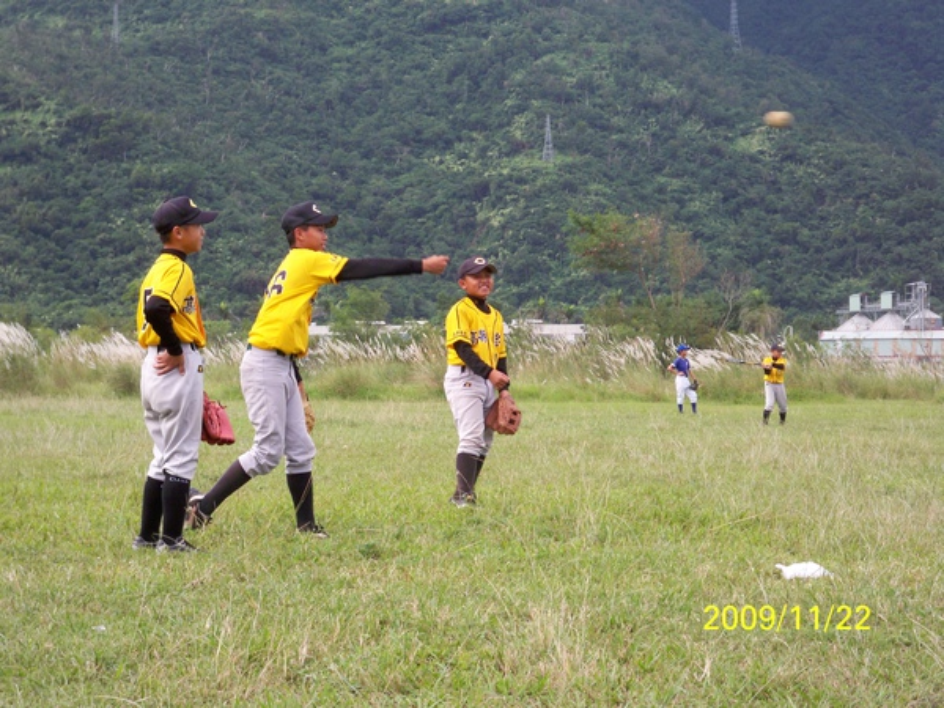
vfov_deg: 17.4
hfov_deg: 23.0
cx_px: 472
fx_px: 2318
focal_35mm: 85
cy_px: 354
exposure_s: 1/250
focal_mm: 15.1
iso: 100
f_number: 5.1
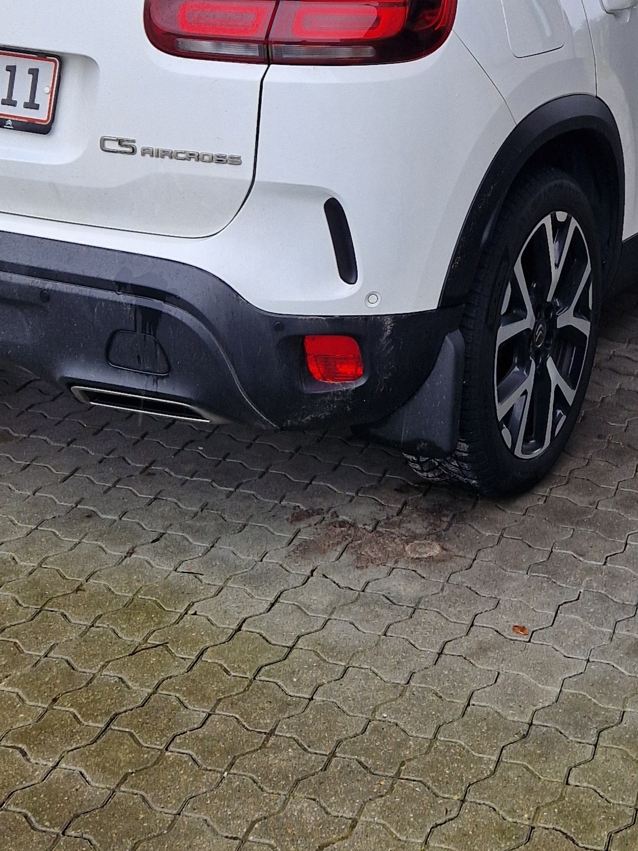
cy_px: 194
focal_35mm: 63
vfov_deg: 30.1
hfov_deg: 23.1
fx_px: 1548
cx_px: 466
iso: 50
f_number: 1.8
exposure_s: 1/180
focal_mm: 5.4
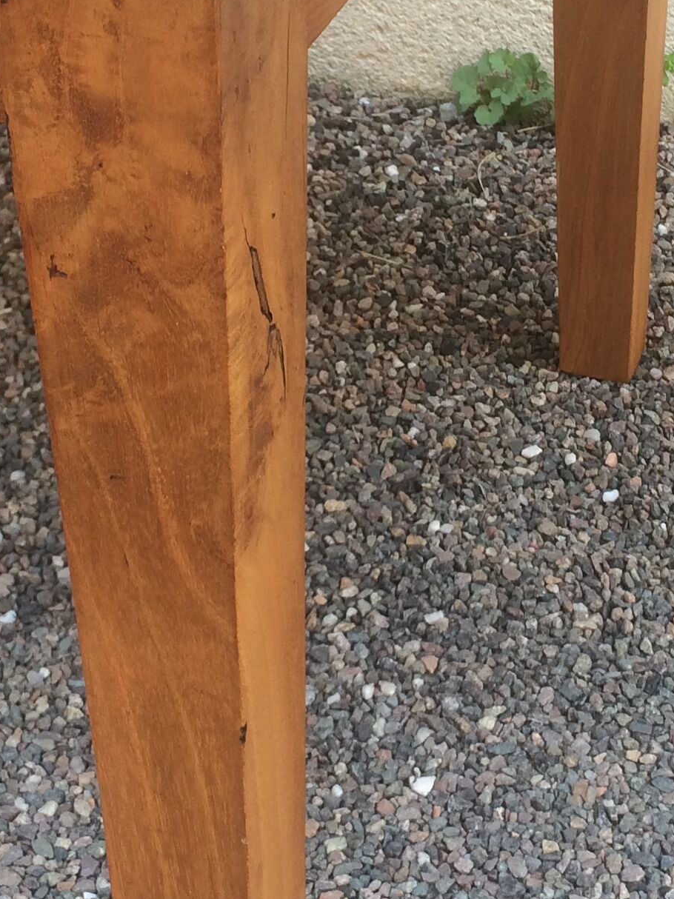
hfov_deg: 18.9
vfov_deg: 25.0
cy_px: 387
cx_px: 399
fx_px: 2026
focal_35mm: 78
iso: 32
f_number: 2.2
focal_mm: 4.15
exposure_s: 1/304
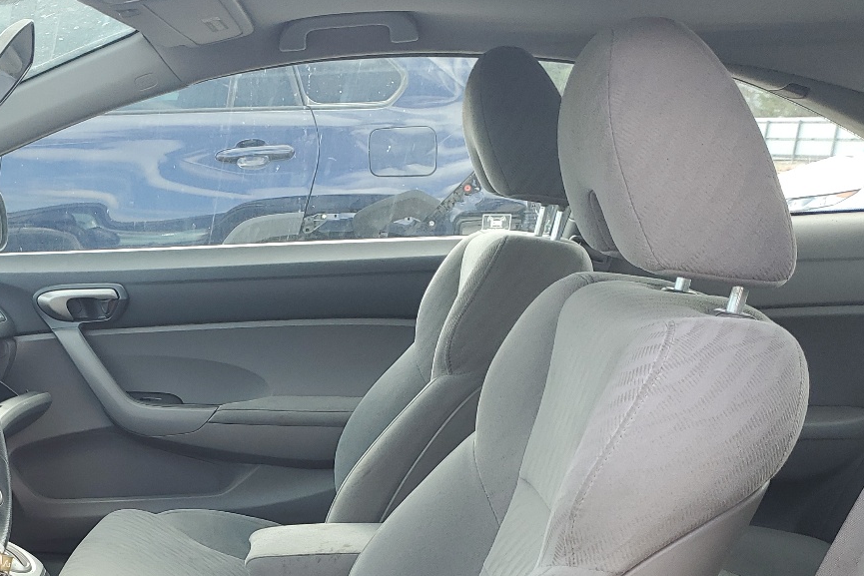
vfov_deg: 25.8
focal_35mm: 50
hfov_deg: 37.9
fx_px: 1200
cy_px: 561
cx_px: 149
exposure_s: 1/270
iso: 50
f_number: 1.5
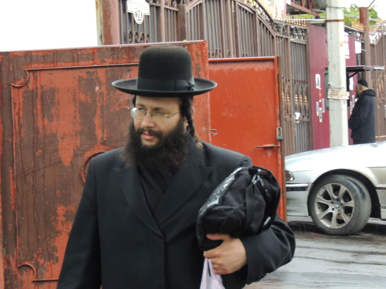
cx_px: 193
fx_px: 1728
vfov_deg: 9.6
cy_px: 144
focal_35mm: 155
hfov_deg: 12.7
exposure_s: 1/160
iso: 800
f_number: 4.4
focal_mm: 27.6
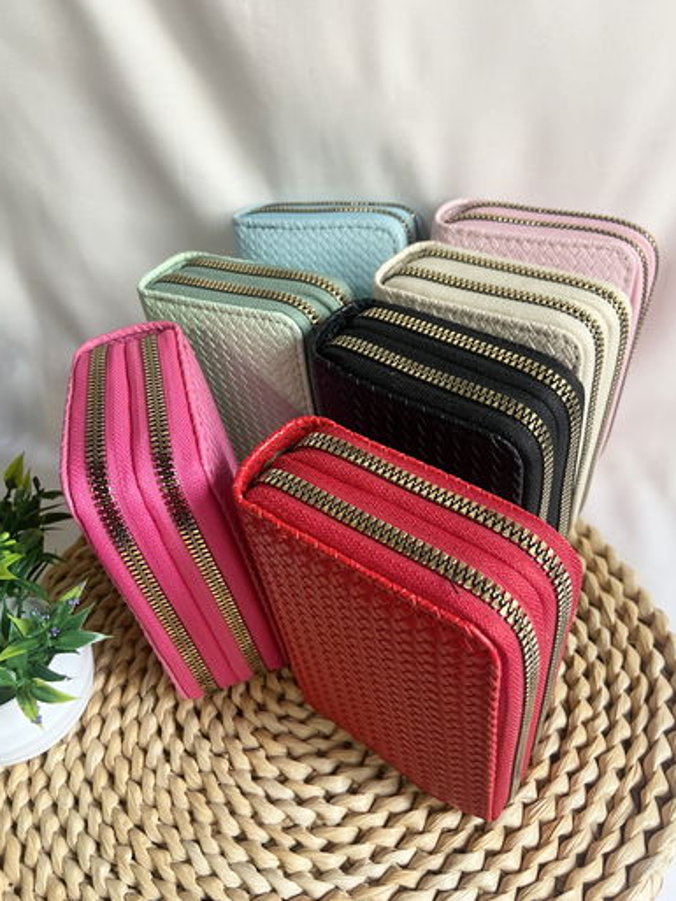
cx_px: 332
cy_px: 436
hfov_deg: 51.4
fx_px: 703
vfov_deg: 65.3
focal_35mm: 27
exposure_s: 1/50
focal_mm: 4.25
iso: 200
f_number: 1.8
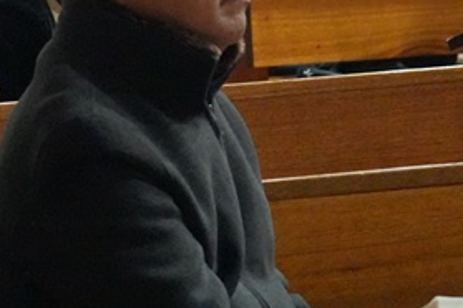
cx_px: -139
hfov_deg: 9.3
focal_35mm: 217
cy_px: 115
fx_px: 2795
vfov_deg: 6.3
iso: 10000
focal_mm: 53
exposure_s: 1/80
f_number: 5.6
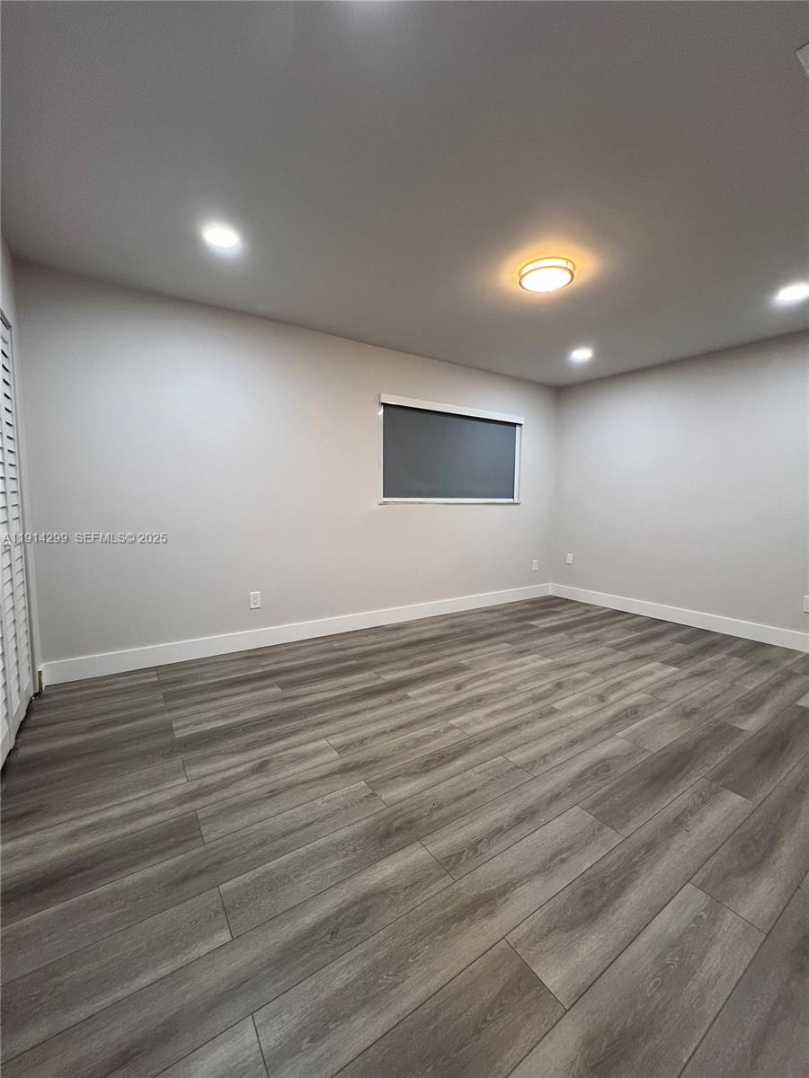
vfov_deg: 106.2
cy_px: 539
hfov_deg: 89.9
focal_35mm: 13
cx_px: 404
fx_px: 405
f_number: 1.8
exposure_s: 1/120
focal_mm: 1.57
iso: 250
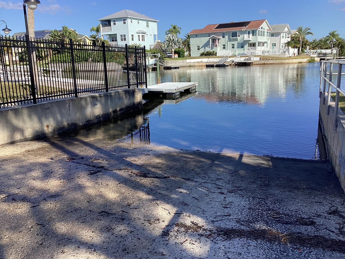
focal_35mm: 32
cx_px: 177
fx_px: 319
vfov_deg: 44.2
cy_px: 129
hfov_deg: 56.8
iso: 25
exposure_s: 1/936
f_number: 2.4
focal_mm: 3.3
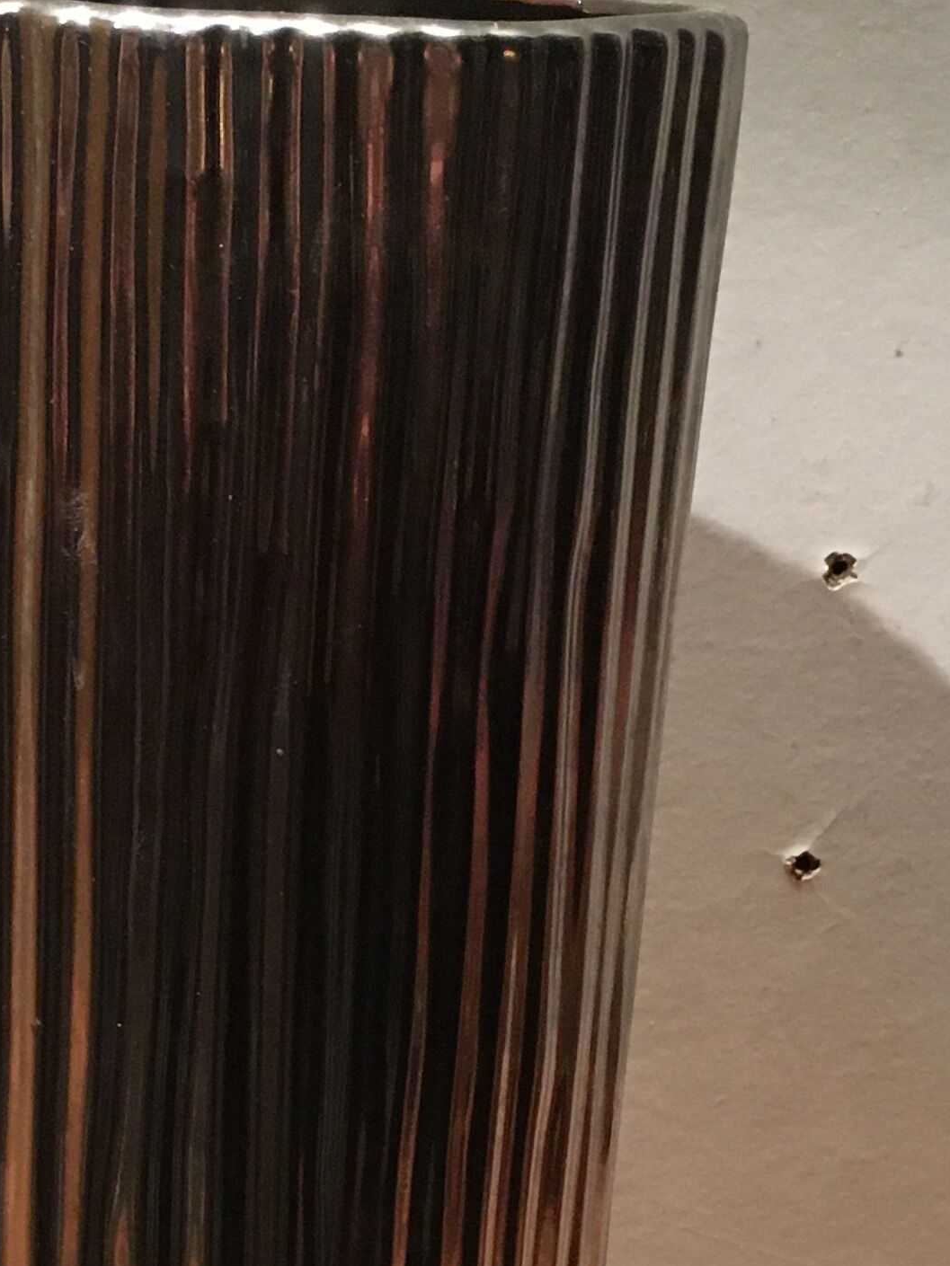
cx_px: 196
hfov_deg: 17.6
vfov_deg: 23.5
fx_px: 3037
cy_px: 804
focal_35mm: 83
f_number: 2.2
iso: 200
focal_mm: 4.15
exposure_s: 1/25
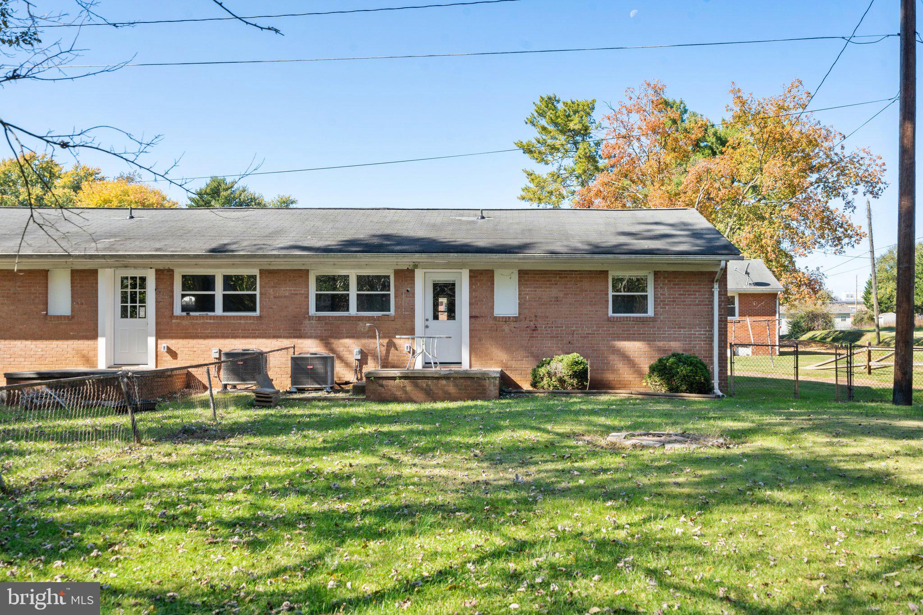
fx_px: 897
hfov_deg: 54.4
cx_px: 462
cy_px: 308
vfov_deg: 37.8
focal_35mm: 35
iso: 250
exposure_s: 1/160
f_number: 11
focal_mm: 35
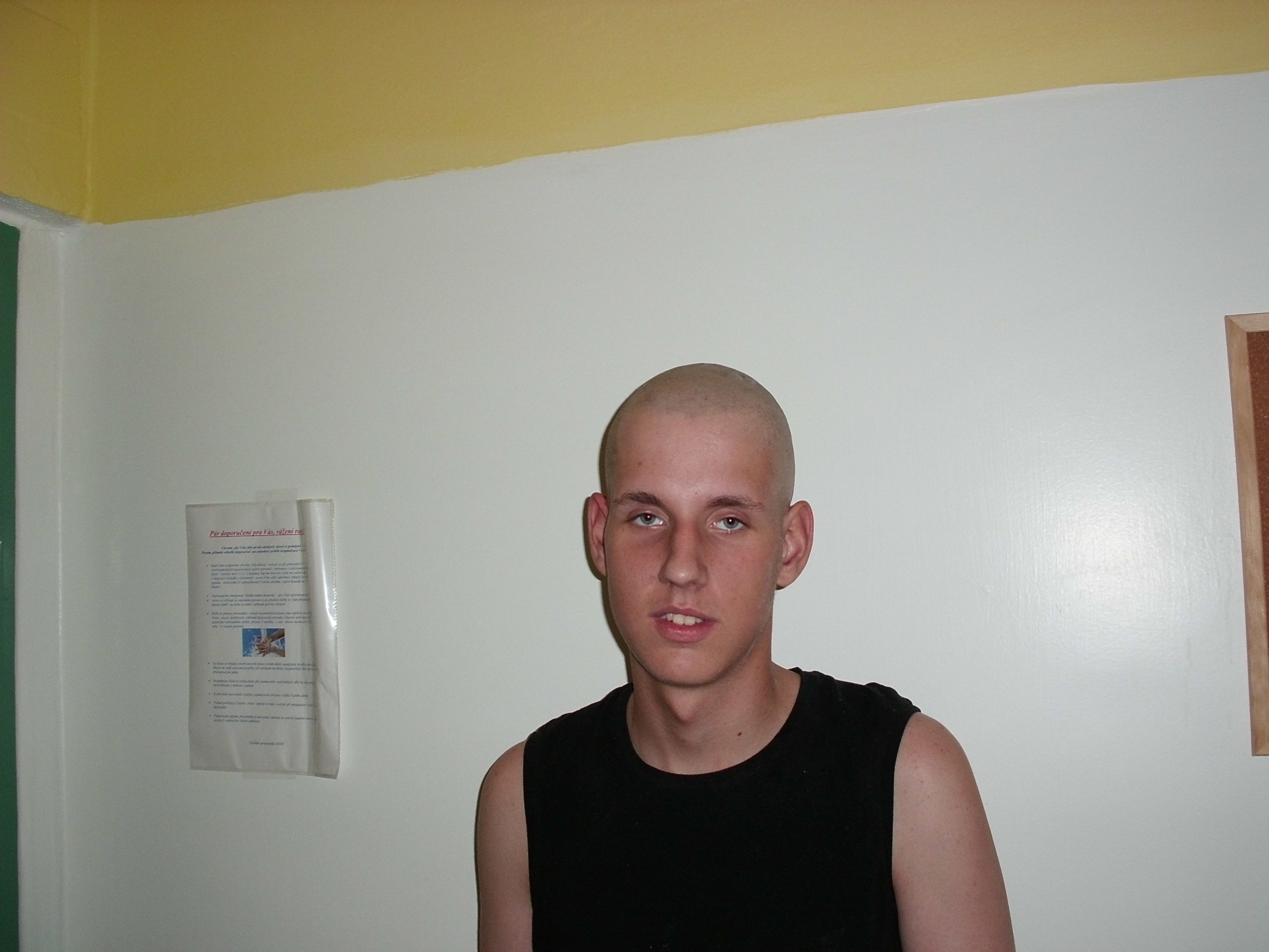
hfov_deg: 51.4
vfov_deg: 39.7
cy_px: 476
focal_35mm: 36
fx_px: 1320
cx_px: 634
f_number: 2.9
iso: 100
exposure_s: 1/100
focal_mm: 6.3
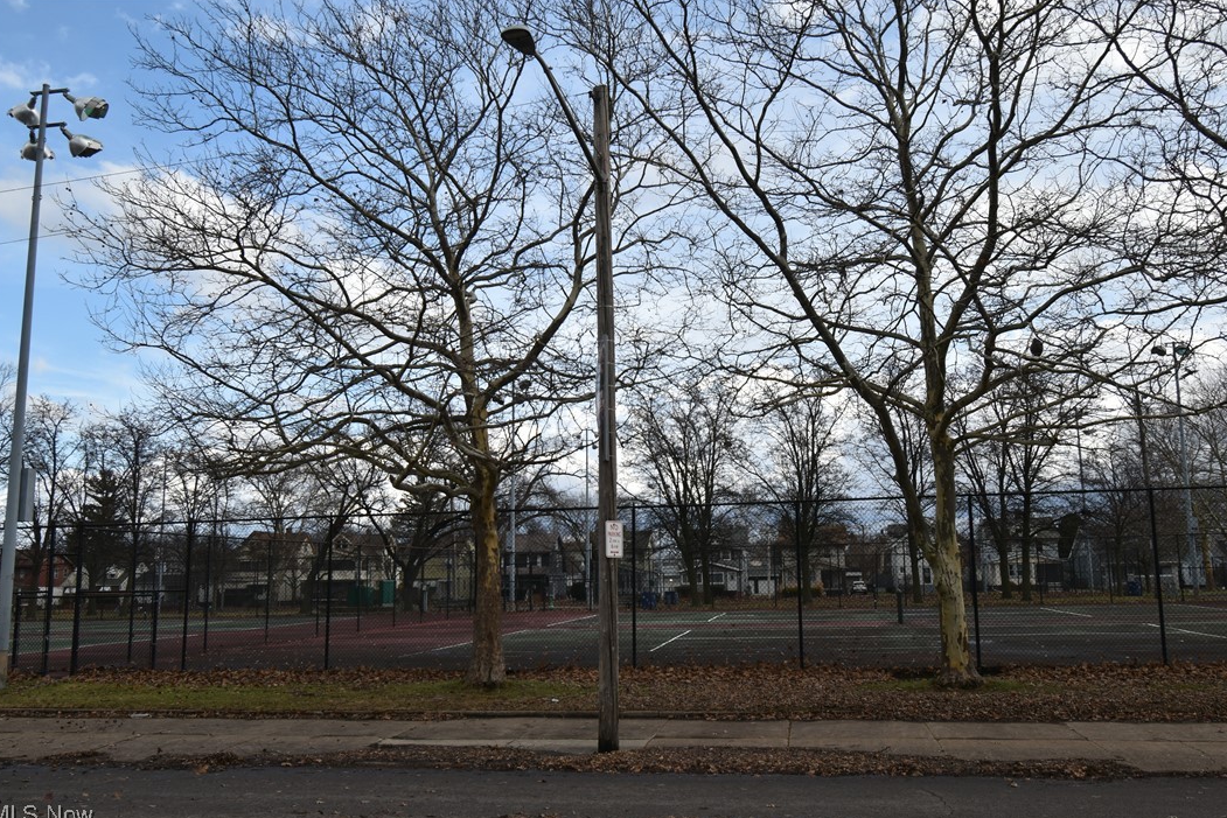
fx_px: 1057
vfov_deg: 42.3
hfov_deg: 60.3
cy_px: 417
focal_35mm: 31
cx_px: 618
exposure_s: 1/250
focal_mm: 20
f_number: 8
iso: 125
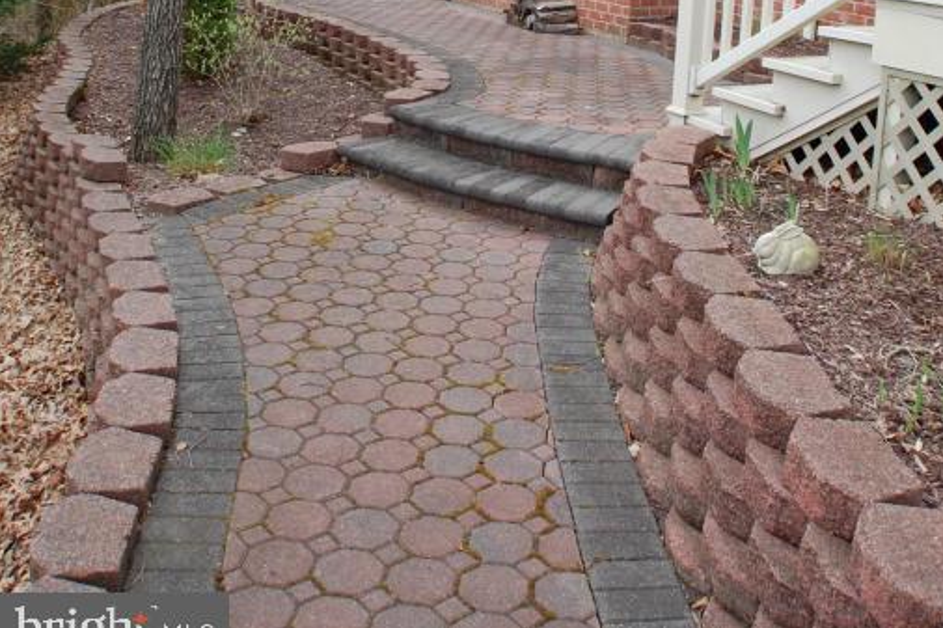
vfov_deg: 25.2
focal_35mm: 50
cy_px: -46
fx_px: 1309
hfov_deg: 39.6
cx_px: 473
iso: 200
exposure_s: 1/160
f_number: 6.3
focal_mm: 22
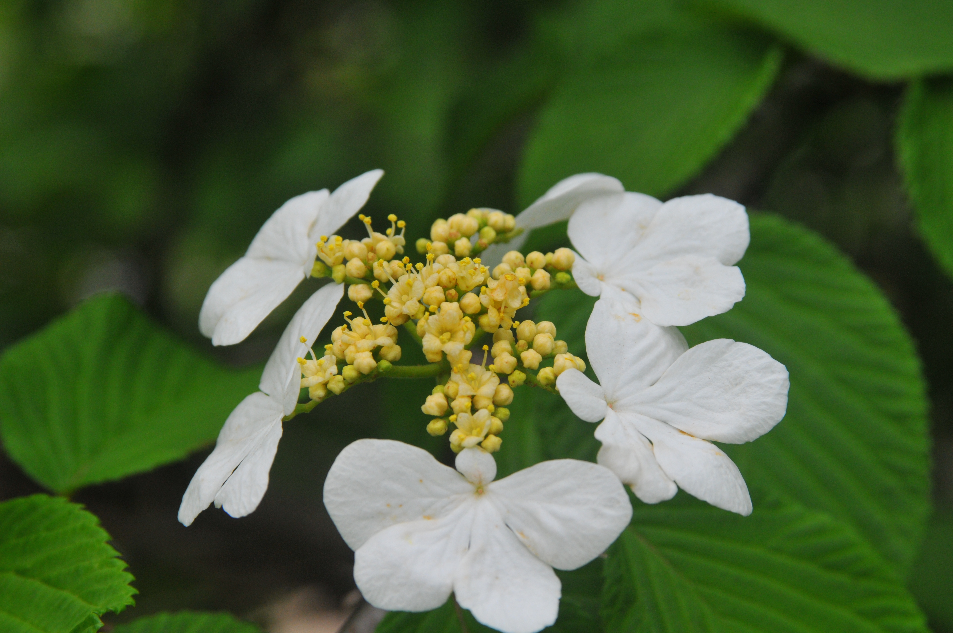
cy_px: 316
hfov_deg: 13.1
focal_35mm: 158
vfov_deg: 8.7
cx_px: 476
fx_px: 4164
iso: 500
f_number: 8
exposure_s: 1/250
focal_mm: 105
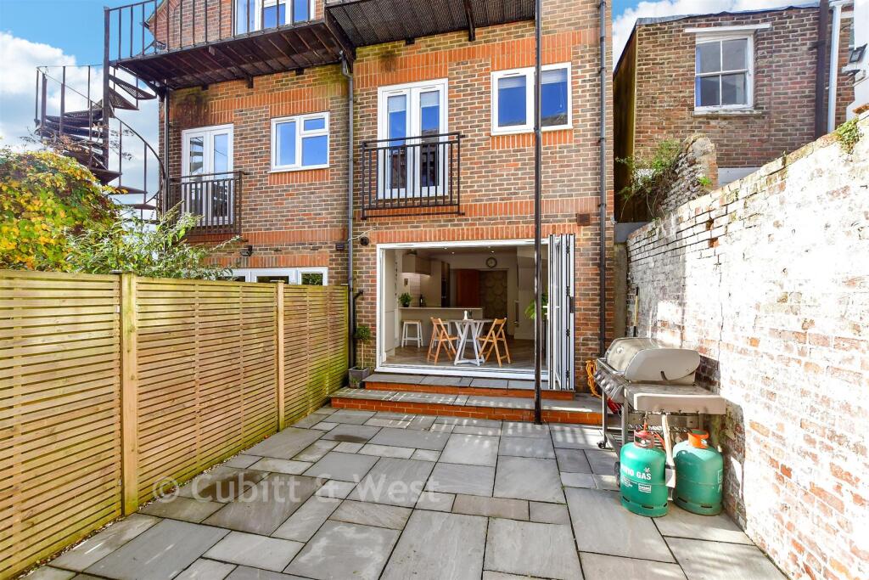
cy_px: 290
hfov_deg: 100.4
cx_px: 434
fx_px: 362
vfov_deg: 77.3
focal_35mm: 15
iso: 400
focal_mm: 10
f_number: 8
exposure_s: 1/250
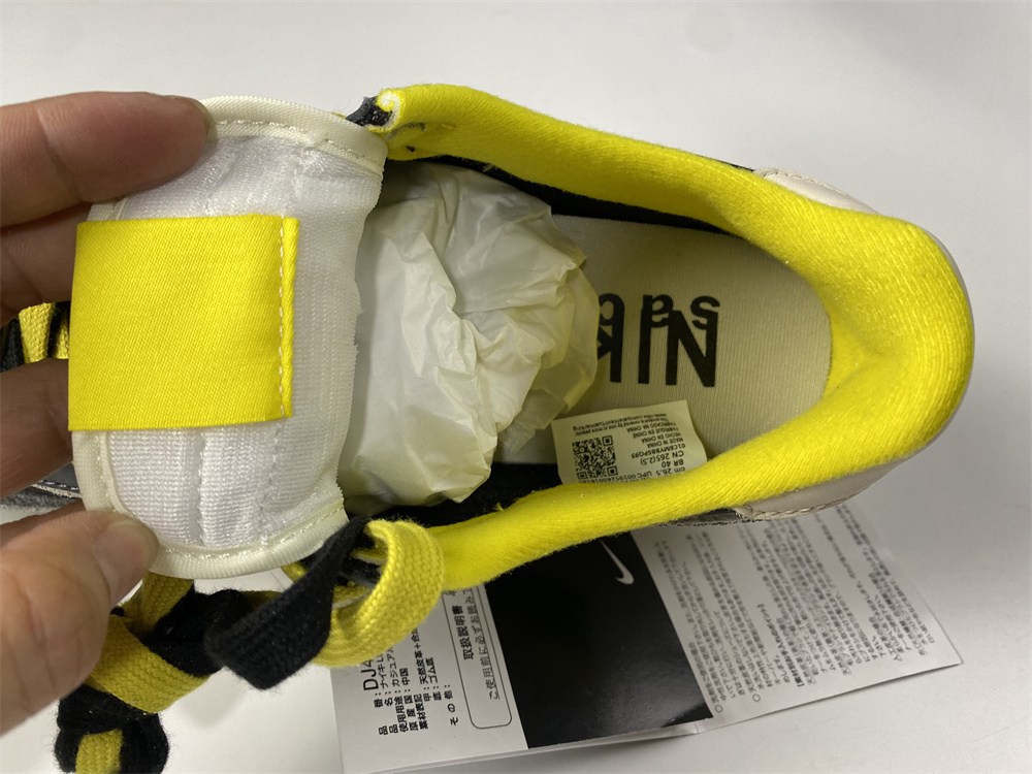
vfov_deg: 53.1
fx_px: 775
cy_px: 387
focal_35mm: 26
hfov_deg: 67.3
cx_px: 516
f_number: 1.8
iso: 80
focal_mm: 4.25
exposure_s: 1/100
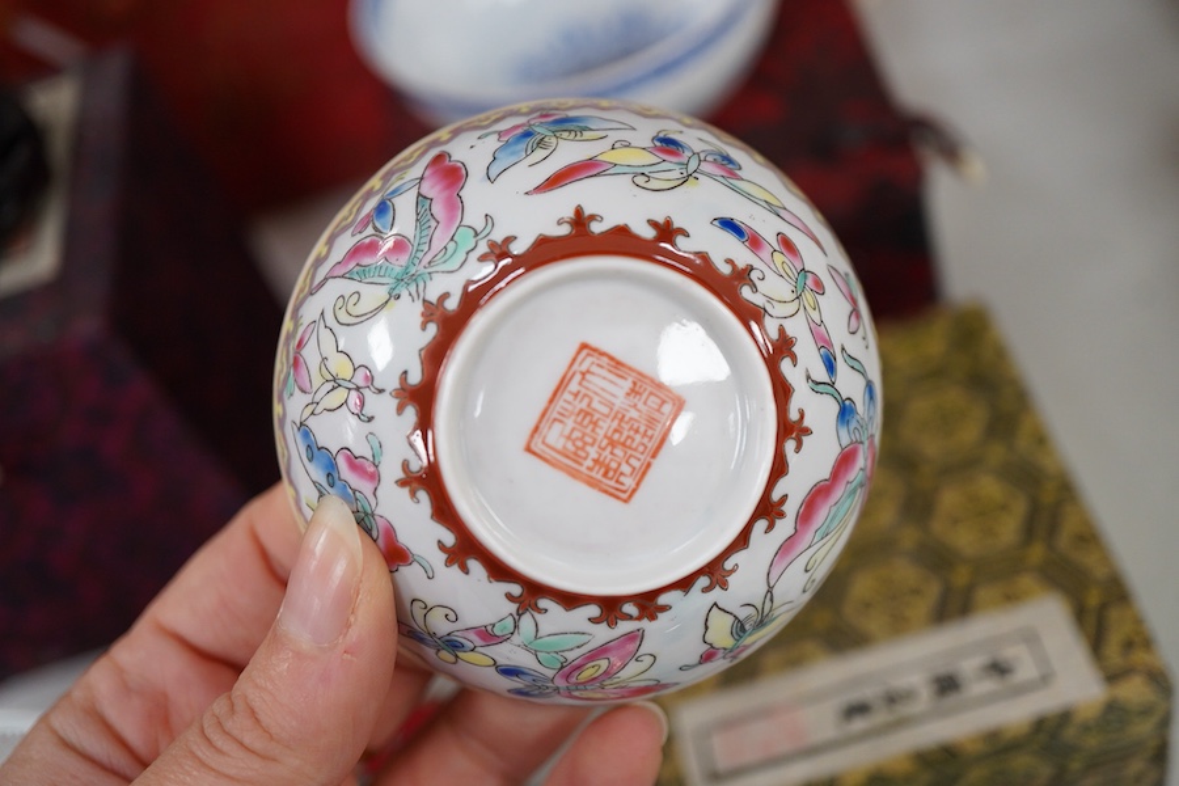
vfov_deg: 29.9
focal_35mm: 45
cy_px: 393
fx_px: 1474
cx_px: 590
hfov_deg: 43.6
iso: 800
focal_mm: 30
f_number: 3.5
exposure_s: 1/125
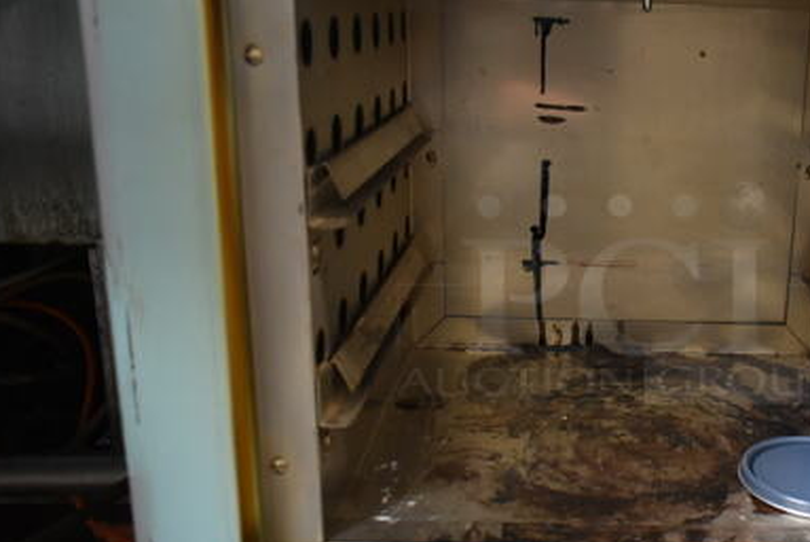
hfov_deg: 43.7
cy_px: 292
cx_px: 620
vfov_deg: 31.2
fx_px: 968
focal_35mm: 43
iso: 1250
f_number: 3.5
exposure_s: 1/30
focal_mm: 18
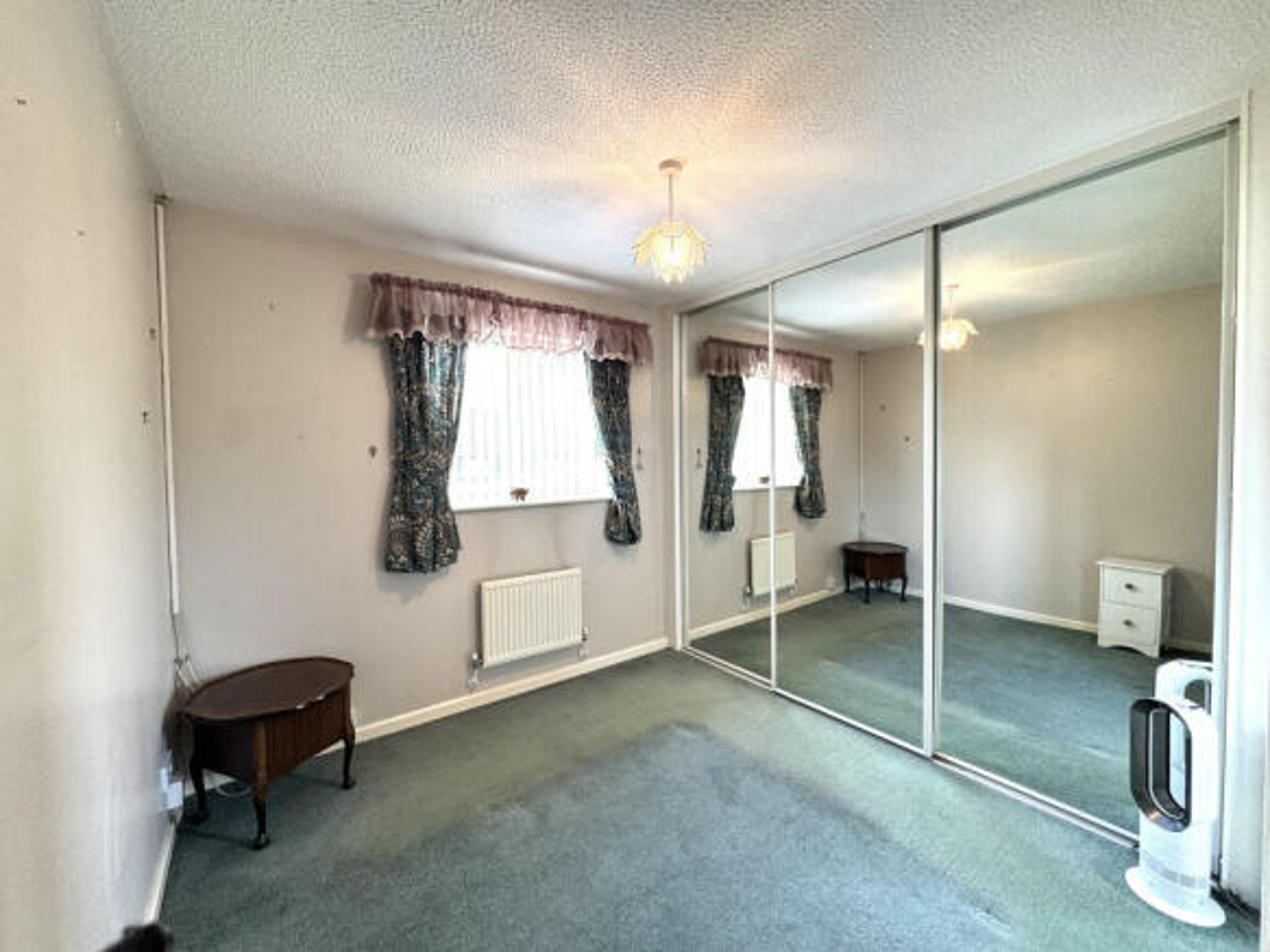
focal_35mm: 14
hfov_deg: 102.1
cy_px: 476
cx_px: 635
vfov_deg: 85.7
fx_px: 514
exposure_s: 1/100
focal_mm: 2.22
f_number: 2.2
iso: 125
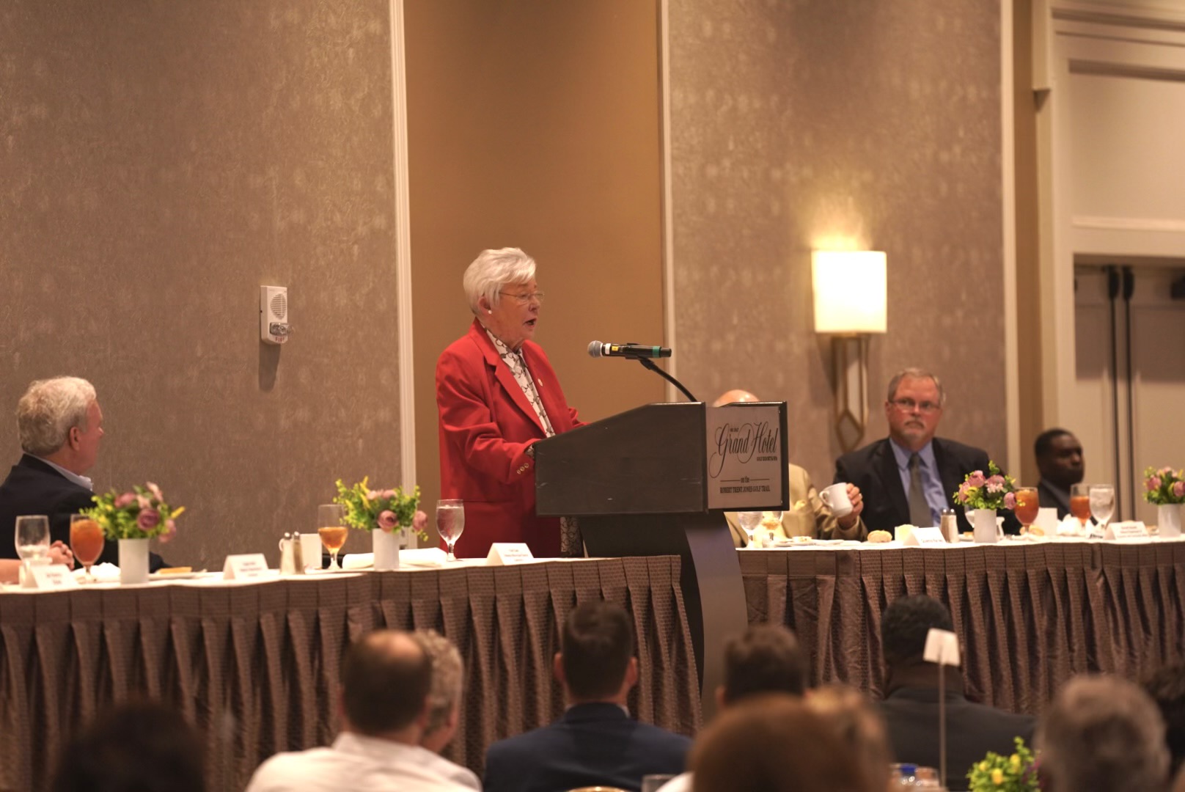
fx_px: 6588
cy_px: 396
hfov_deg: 10.3
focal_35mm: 200
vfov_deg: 6.9
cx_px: 592
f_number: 2.8
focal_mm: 200
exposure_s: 1/250
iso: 1250
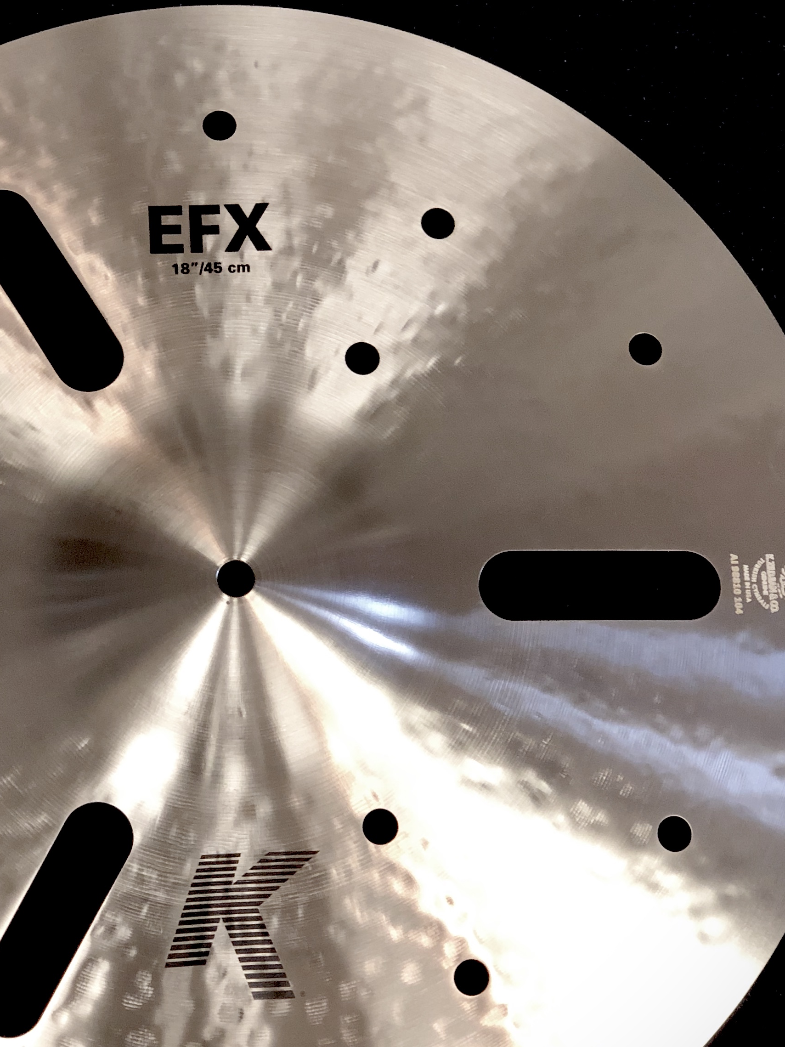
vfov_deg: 21.3
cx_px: 219
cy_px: 570
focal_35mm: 92
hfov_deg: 16.0
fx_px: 2782
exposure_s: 1/30
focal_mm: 6
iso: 100
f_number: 2.4
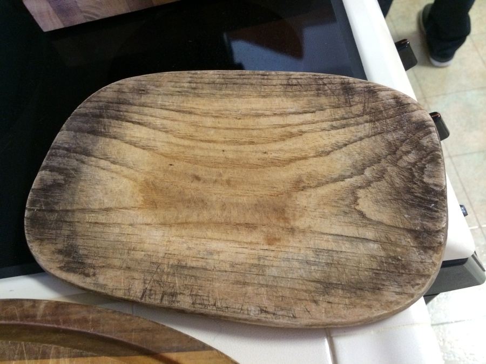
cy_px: 182
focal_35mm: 30
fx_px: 421
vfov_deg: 46.8
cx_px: 243
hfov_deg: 60.0
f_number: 2.2
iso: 320
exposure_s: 1/17
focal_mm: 4.12
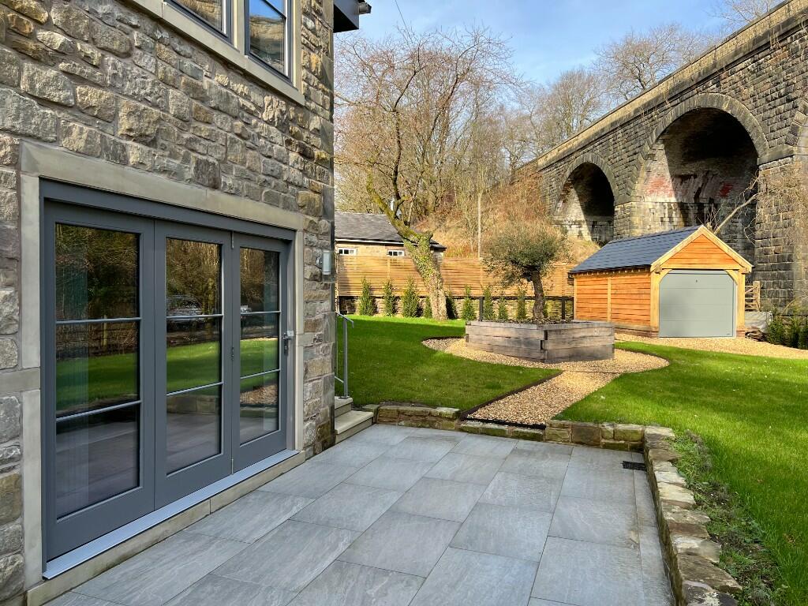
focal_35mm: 26
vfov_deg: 53.1
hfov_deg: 67.3
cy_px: 303
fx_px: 607
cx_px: 404
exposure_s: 1/1266
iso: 50
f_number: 1.5
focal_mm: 5.7
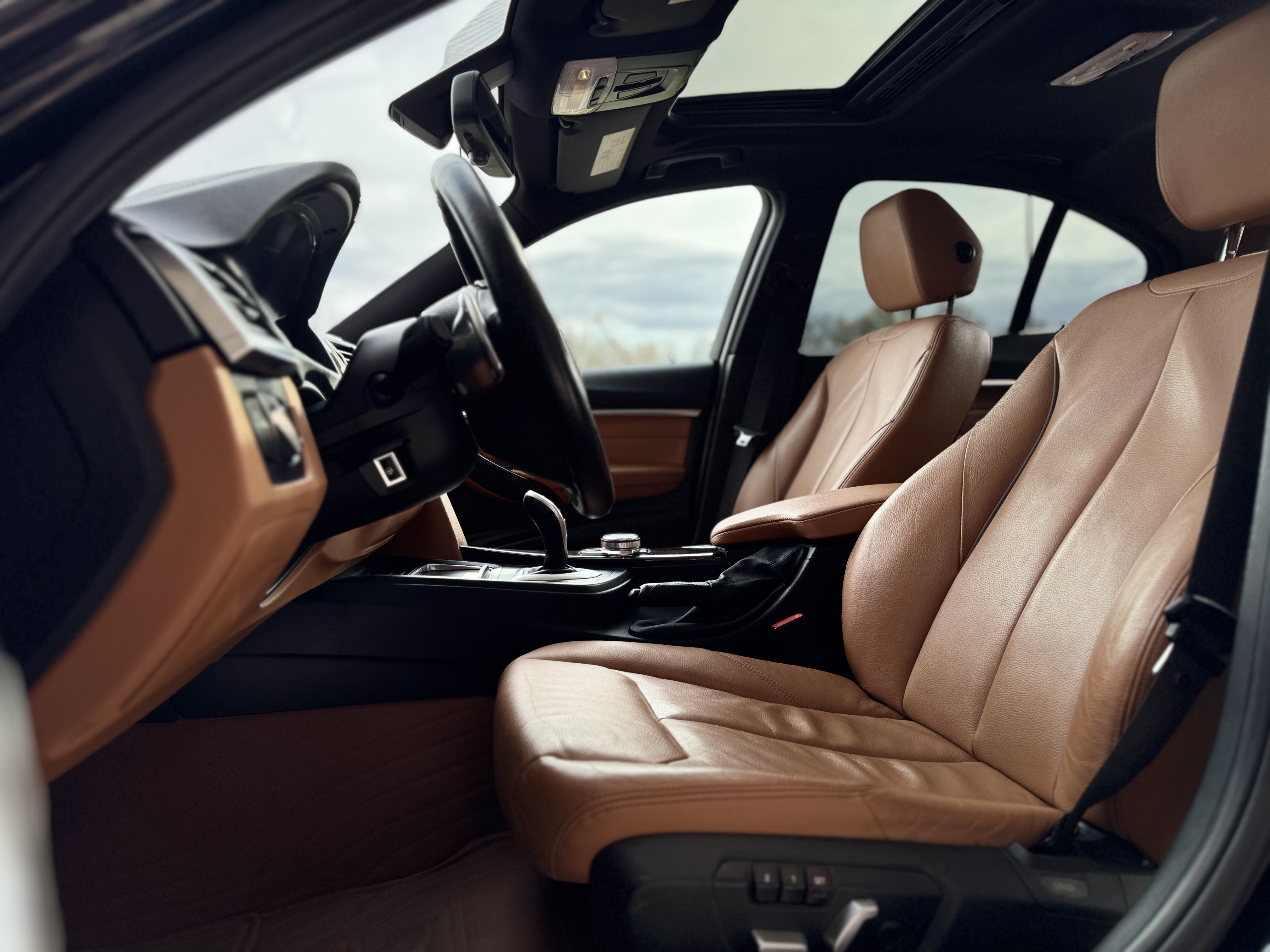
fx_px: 881
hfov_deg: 71.6
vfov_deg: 56.8
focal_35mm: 24
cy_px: 476
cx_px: 635
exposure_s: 1/499
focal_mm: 6.76
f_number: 1.78
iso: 80
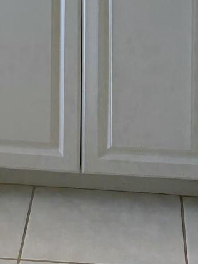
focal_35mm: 123
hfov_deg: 12.0
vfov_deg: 13.5
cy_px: -283
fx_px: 939
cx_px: 27
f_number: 1.6
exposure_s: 1/120
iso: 64
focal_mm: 5.96
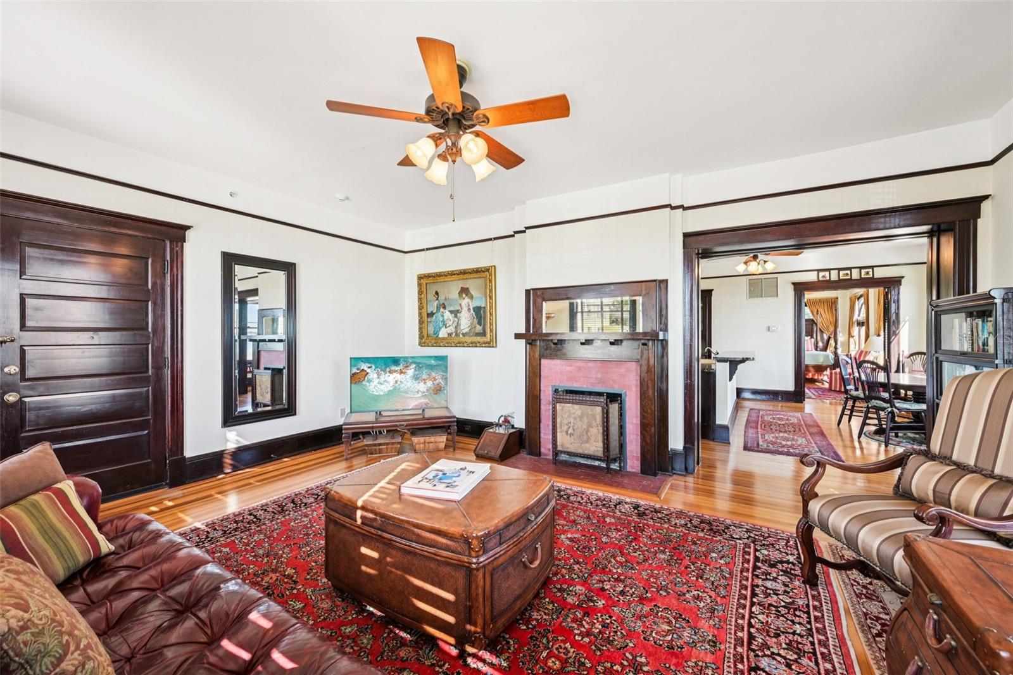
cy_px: 338
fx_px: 394
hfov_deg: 104.3
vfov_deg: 81.2
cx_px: 506
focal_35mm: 14
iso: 140
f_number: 8
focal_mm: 14
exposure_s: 1/15
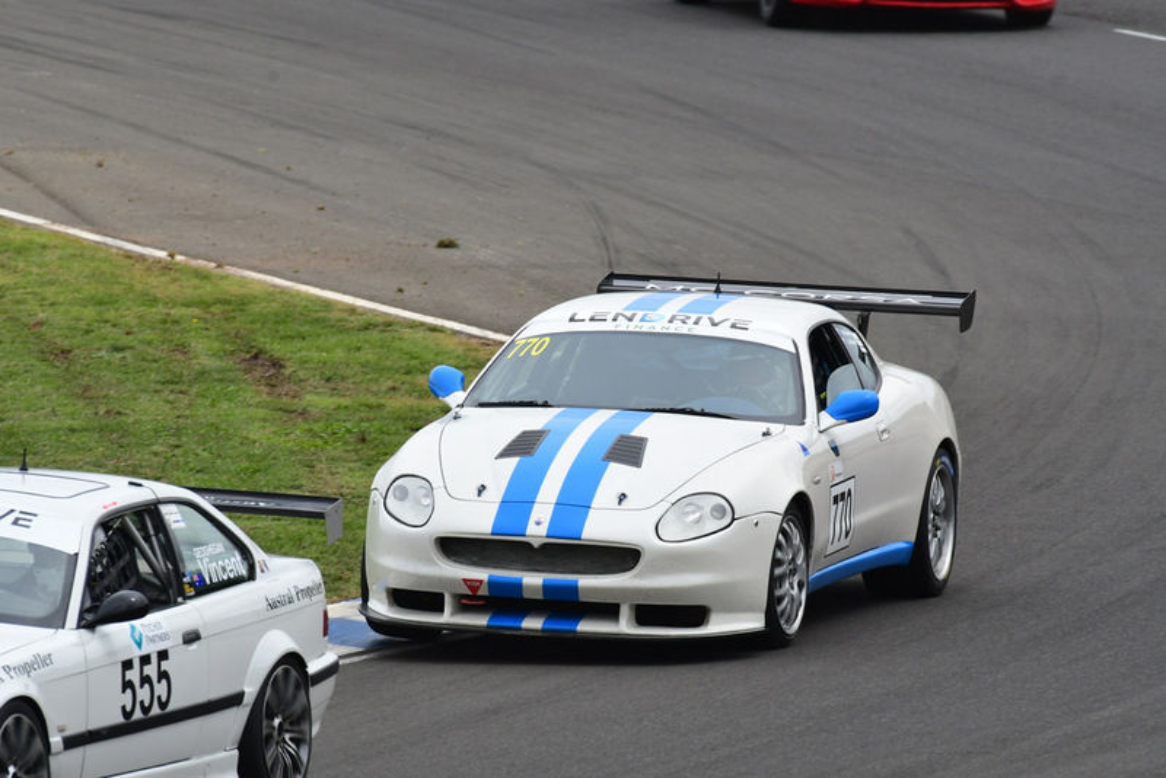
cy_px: 389
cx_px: 583
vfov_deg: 1.8
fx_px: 24299
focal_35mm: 750
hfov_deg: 2.7
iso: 640
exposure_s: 1/640
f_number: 11
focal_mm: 500
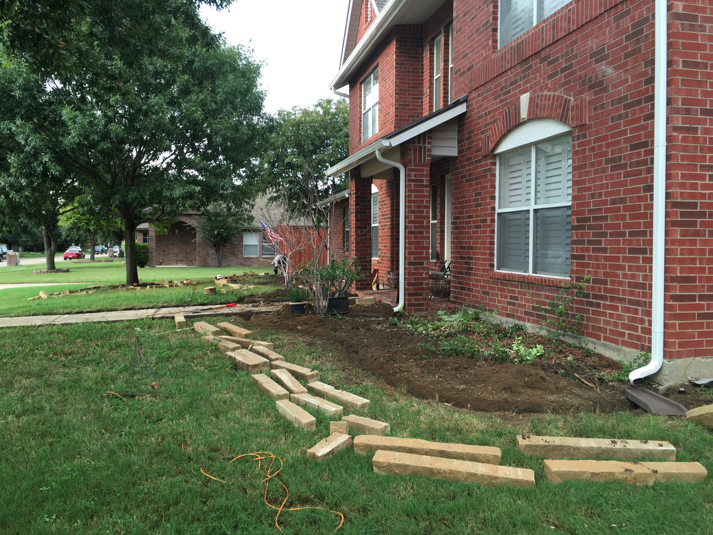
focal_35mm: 29
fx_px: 597
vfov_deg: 48.2
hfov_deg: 61.7
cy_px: 268
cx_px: 356
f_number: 2.2
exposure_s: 1/120
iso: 40
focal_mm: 4.15
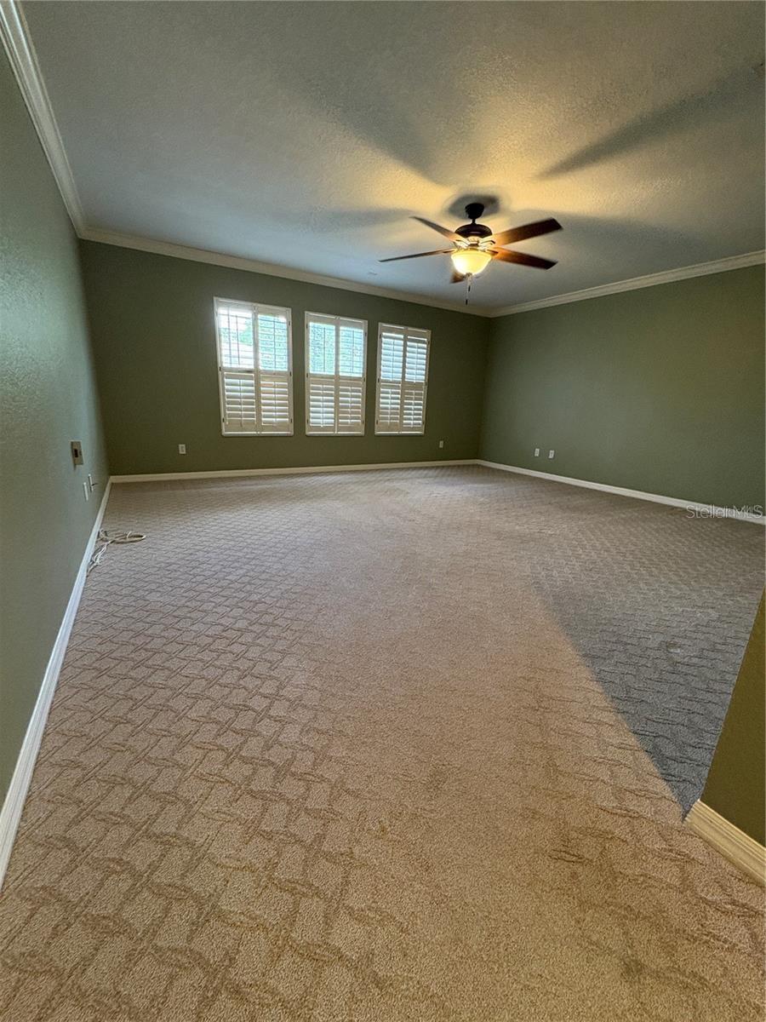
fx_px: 413
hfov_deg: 85.7
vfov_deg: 102.1
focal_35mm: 14
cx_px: 383
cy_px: 511
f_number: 2.2
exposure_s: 1/60
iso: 400
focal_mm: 2.22
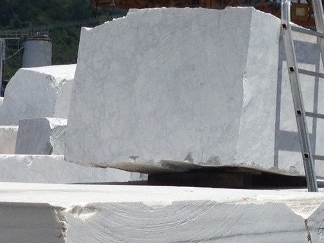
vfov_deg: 10.5
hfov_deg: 14.5
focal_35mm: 134
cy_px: 415
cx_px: -10
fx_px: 1254
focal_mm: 4.13
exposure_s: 1/4184
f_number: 2.4
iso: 50
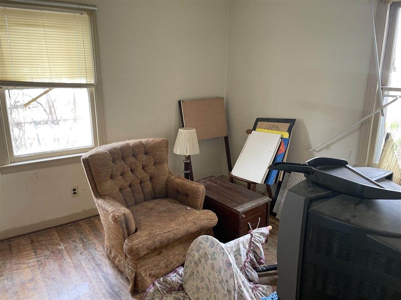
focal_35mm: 26
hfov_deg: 67.3
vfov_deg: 53.1
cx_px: 200
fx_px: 301
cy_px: 150
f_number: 1.6
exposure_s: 1/51
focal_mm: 4.2
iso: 125
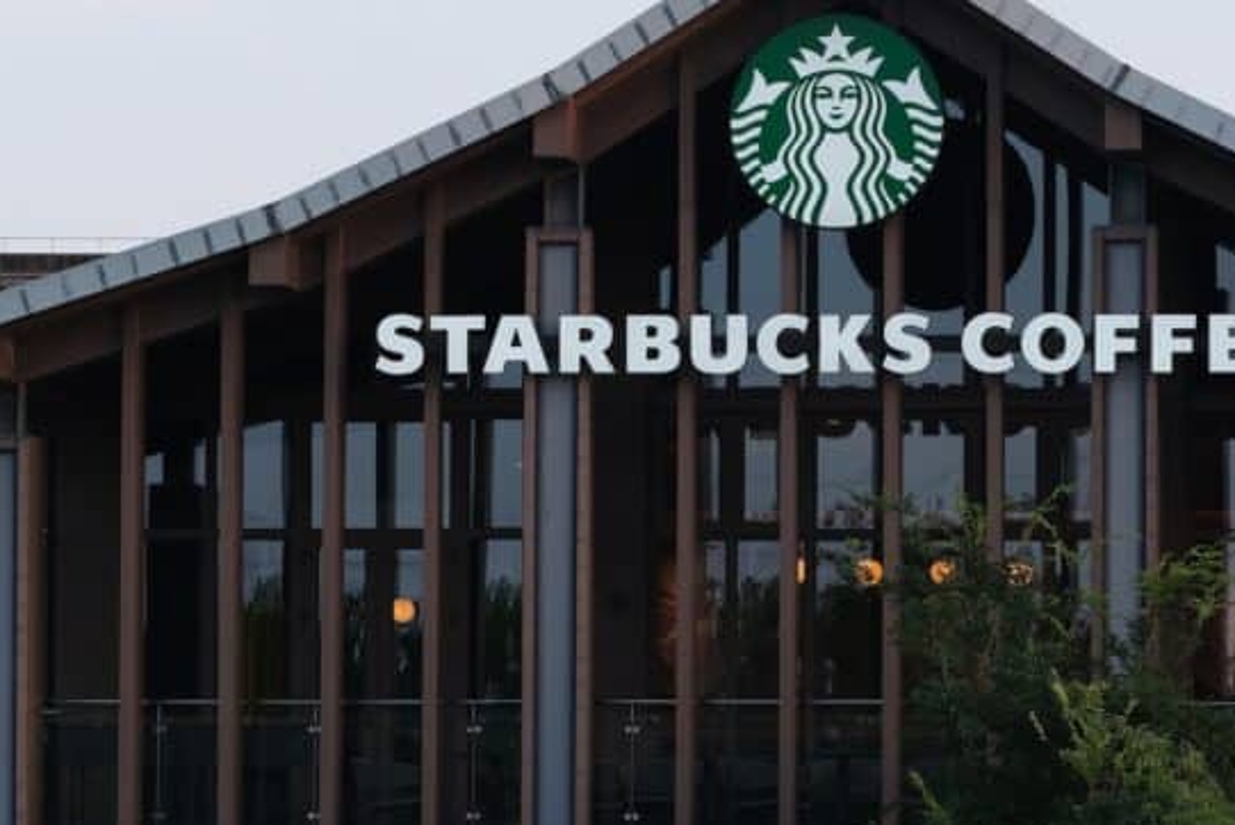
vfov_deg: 8.3
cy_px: 389
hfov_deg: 12.4
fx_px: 5698
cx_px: 848
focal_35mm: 166
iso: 320
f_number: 5.6
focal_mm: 80
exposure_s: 1/170
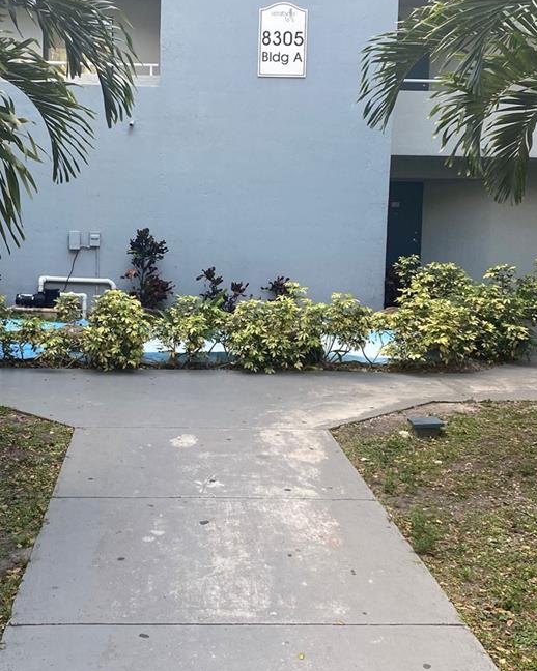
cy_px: 294
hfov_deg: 31.9
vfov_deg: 39.5
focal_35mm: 47
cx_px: 201
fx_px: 934
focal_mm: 4.25
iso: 32
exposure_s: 1/128
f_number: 1.8
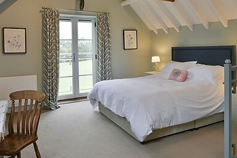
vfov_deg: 43.0
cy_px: 54
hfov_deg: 61.8
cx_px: 105
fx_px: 197
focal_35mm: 30
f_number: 9
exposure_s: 1/4
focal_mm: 20
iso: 400
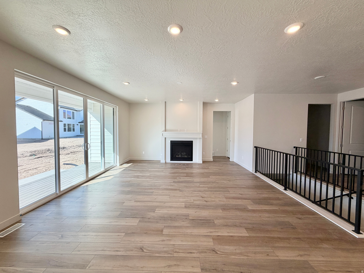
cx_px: 182
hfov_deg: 102.1
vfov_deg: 85.7
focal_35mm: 14
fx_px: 147
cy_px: 136
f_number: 2.2
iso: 50
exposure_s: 1/195
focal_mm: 2.22
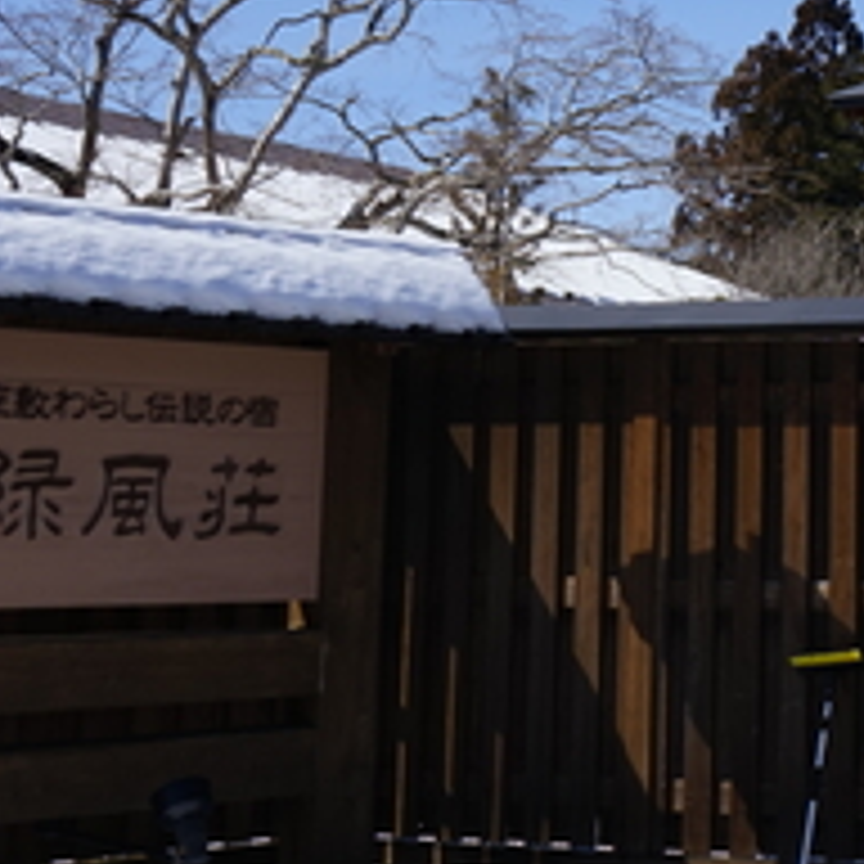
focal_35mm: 82
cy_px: 207
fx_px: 2316
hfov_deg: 19.4
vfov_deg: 20.9
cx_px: 1138
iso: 100
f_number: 14
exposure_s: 1/160
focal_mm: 29
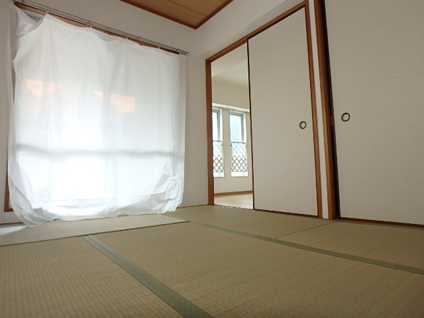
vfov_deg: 63.4
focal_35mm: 21
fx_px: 257
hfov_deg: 79.0
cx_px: 212
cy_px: 159
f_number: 3.5
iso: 200
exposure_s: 1/30
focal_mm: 3.7
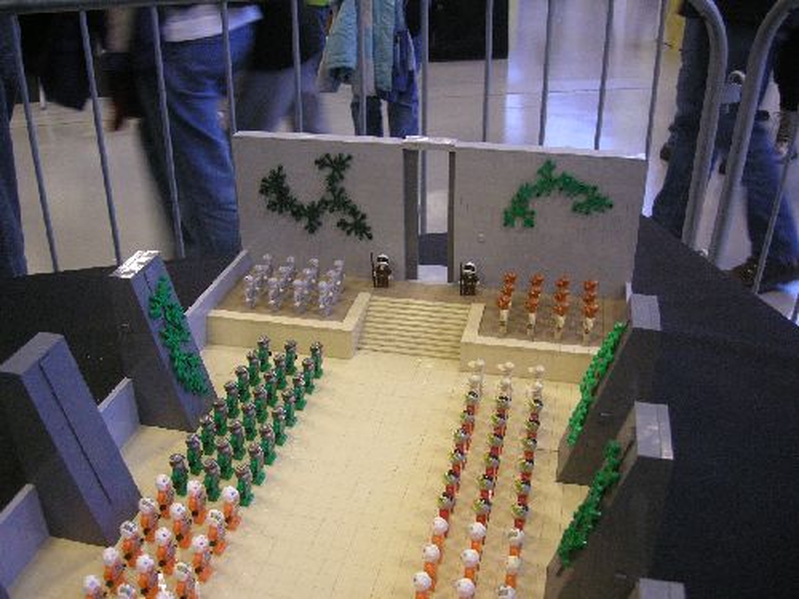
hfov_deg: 51.4
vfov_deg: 39.7
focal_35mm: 36
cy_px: 300
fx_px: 831
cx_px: 400
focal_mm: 7.5
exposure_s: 1/25.5
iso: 400
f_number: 2.7
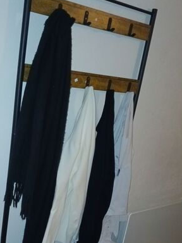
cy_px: 170
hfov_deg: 32.1
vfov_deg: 41.3
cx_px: 80
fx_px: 315
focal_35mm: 45
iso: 320
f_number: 1.8
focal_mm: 3.98
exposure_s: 1/25
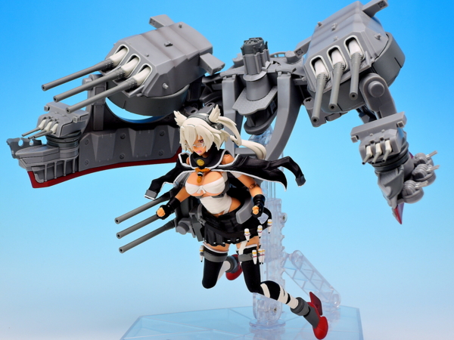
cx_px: 227
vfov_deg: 19.6
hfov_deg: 26.0
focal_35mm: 75
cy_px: 170
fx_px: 984
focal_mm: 16
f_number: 5.2
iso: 80
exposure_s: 1/3
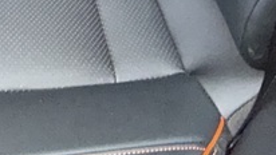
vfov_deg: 10.2
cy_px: -345
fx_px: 556
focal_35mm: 76
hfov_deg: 27.4
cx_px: 63
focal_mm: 2.22
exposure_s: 1/22
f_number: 2.2
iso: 500
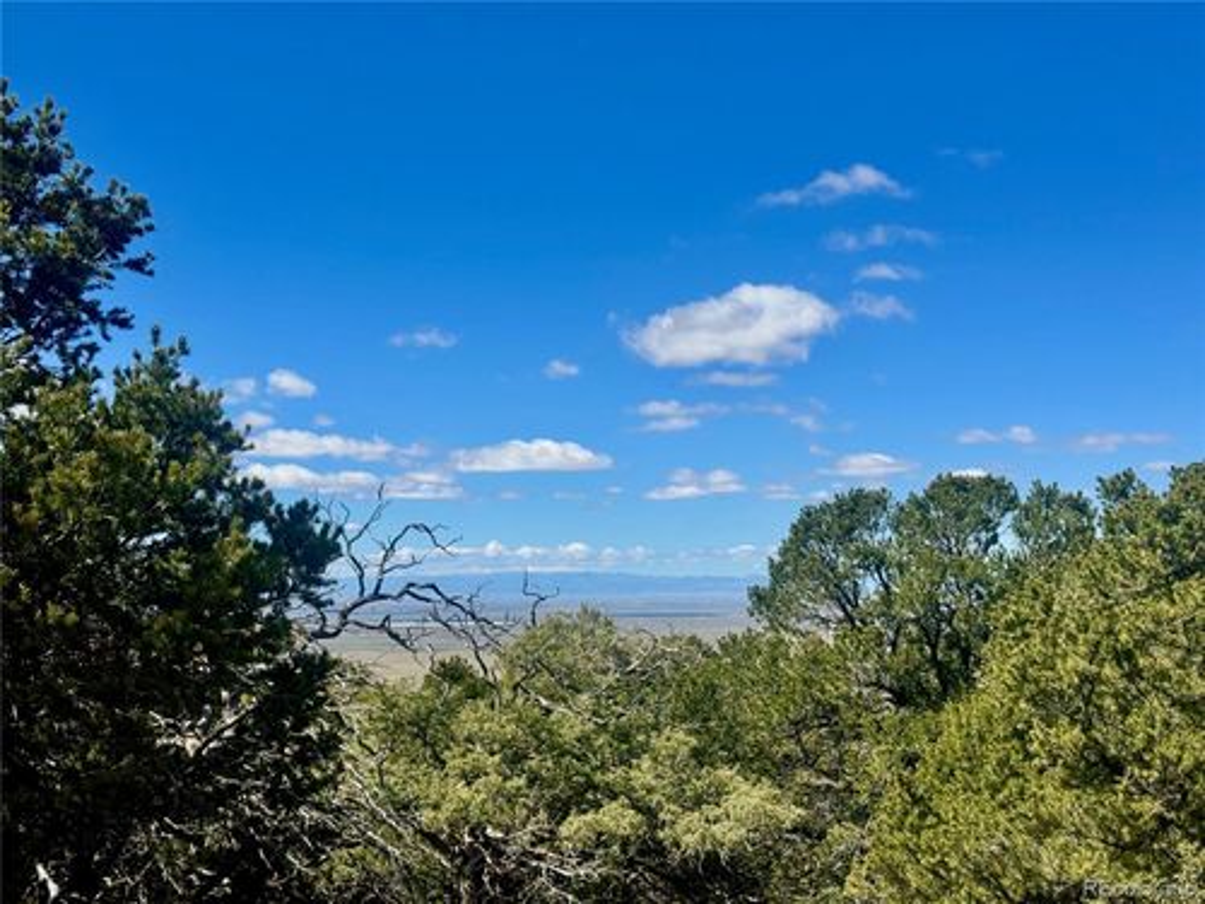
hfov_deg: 39.7
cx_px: 602
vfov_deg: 30.3
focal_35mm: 48
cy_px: 452
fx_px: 1671
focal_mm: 6.76
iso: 64
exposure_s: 1/5848
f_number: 1.78
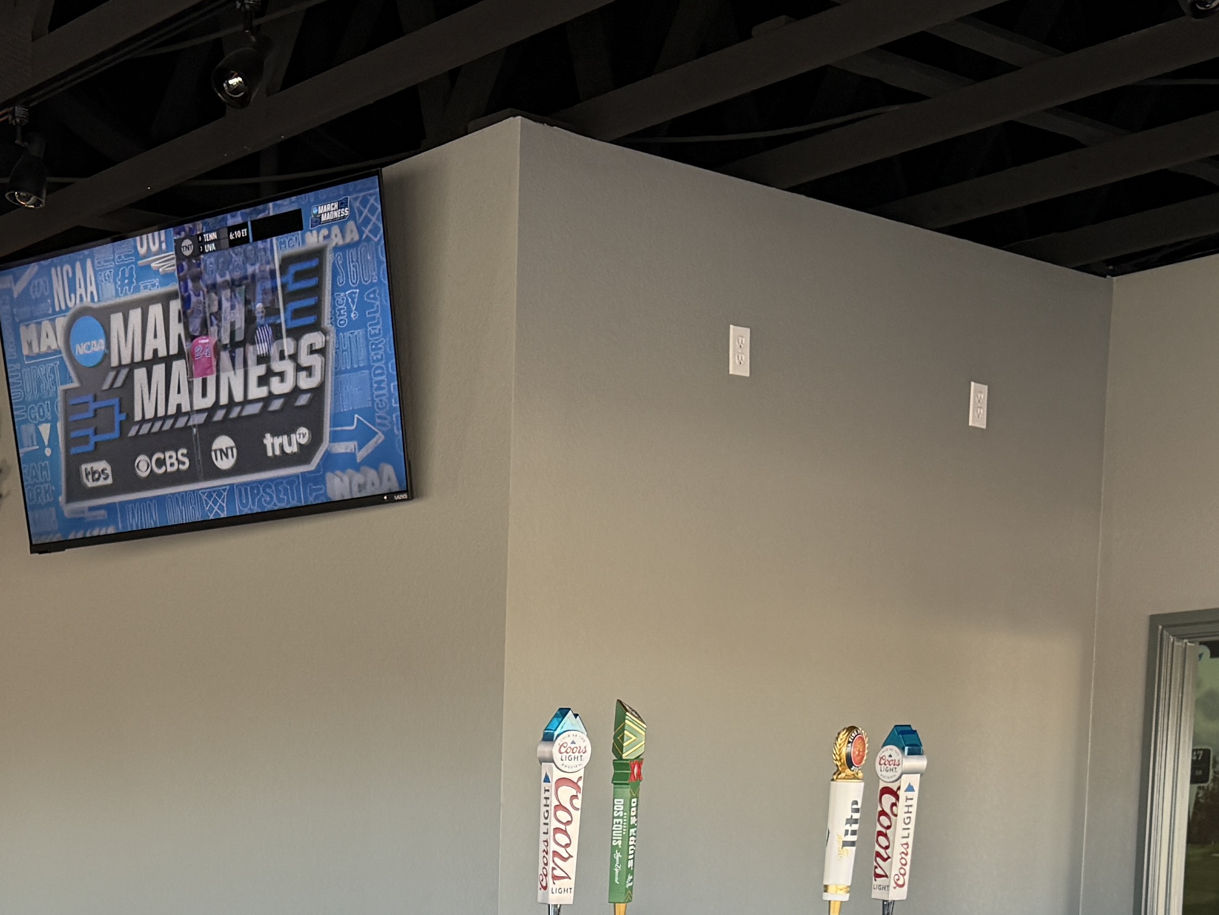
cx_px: 171
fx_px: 2148
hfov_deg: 30.6
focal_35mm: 61
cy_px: 1144
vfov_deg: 21.9
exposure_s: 1/121
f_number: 1.78
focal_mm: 6.76
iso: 80
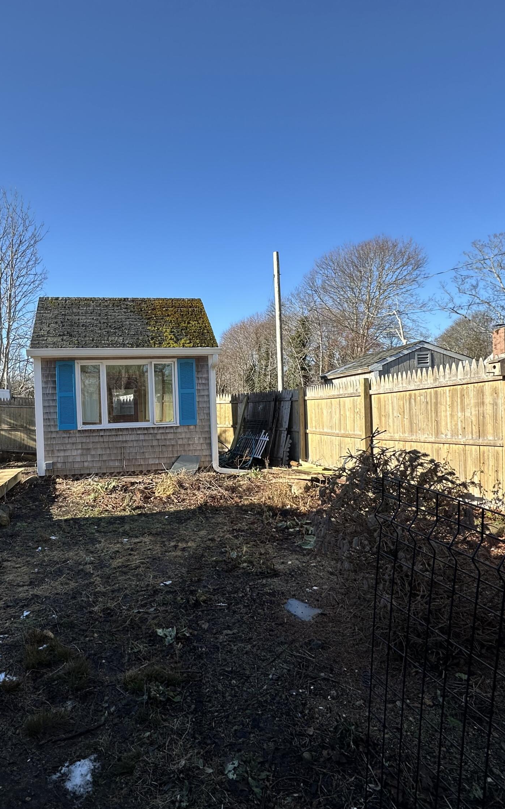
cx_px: 172
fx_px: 440
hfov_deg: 58.4
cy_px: 408
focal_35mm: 20
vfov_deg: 85.1
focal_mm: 2.22
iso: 40
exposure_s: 1/861
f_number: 2.2
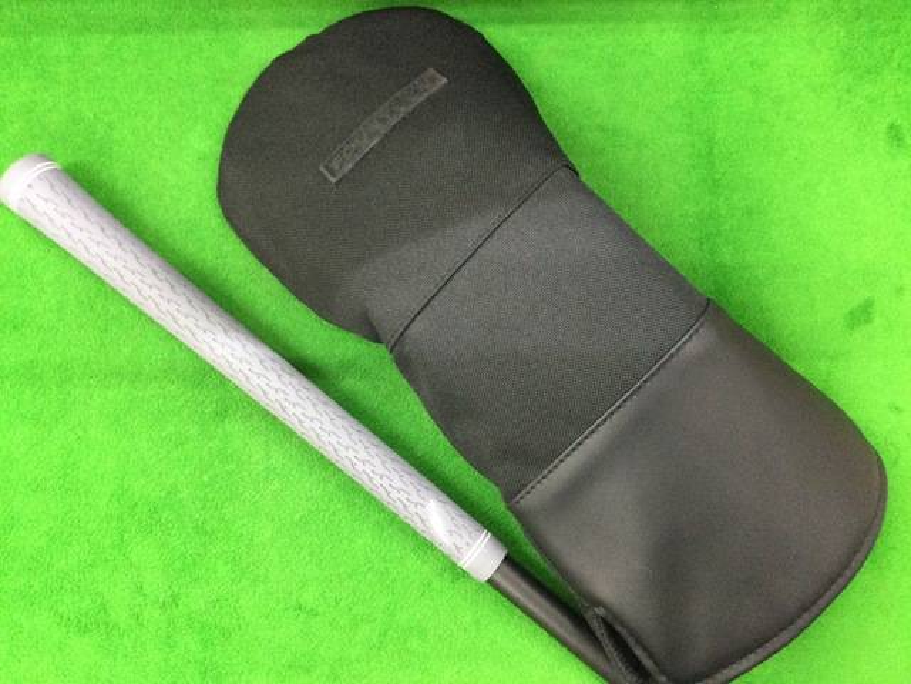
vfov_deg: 45.4
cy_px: 342
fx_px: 816
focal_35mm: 31
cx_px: 456
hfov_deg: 58.4
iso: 200
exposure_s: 1/20
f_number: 2.4
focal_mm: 3.3
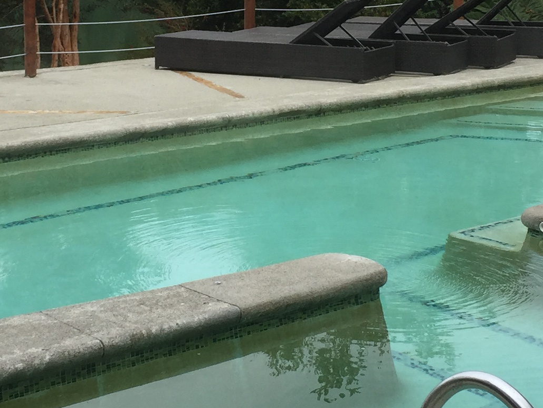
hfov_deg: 21.3
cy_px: 62
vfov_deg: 15.9
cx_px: 244
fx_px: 1443
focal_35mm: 92
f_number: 2.2
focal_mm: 4.15
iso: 32
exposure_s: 1/898
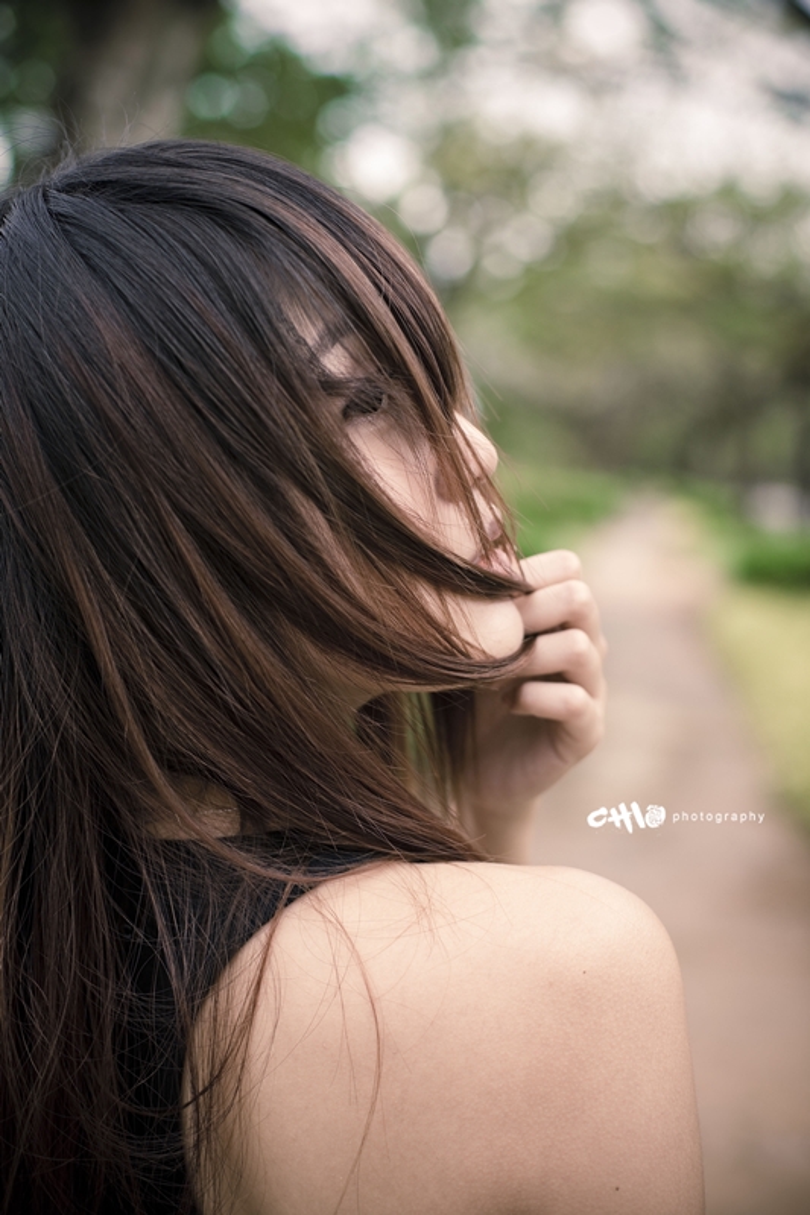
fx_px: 1688
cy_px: 608
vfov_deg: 39.6
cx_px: 405
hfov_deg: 27.0
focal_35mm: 50
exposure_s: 1/250
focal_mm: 50
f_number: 2.8
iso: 100
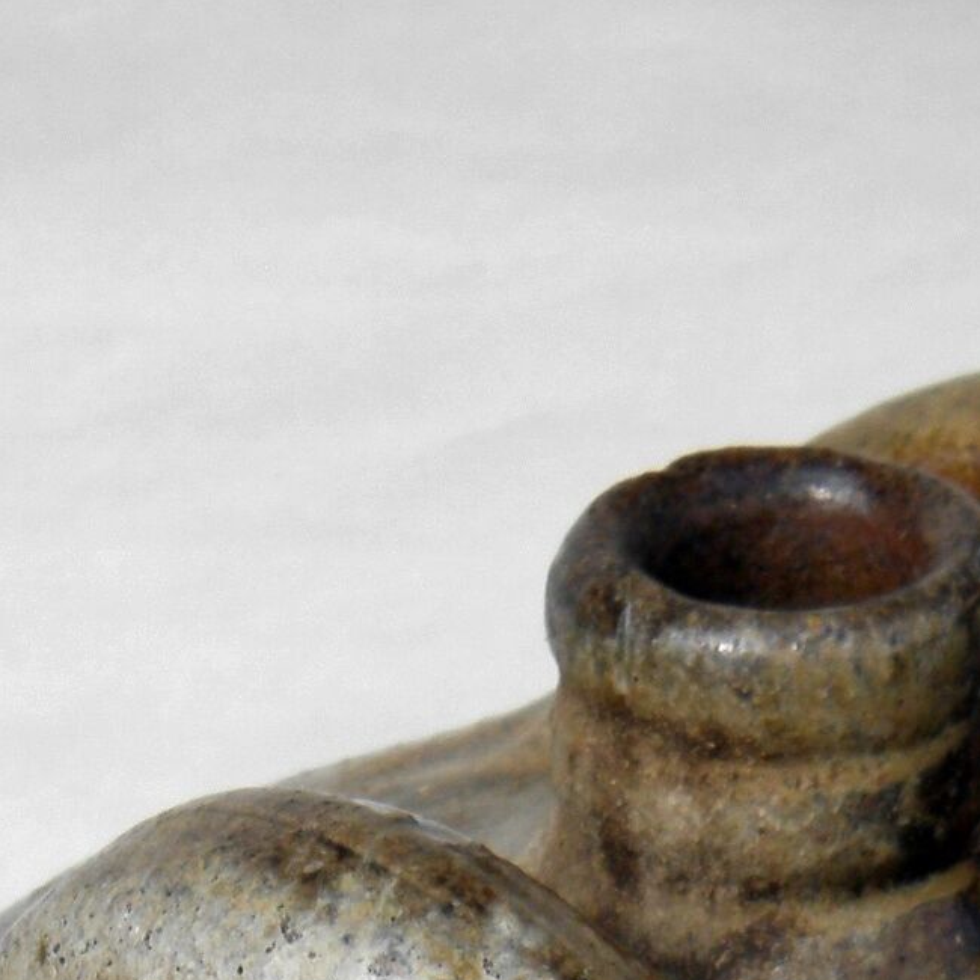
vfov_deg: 8.9
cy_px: 1844
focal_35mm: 188
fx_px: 6022
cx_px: 663
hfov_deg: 9.3
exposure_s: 1/400
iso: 100
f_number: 4.1
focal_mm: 9.7
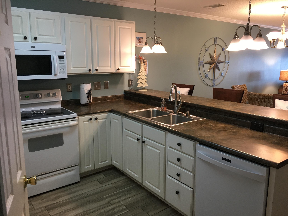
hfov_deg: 61.7
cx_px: 144
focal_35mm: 29
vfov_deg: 48.2
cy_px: 108
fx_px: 241
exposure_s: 1/30
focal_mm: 4.15
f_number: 2.2
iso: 40
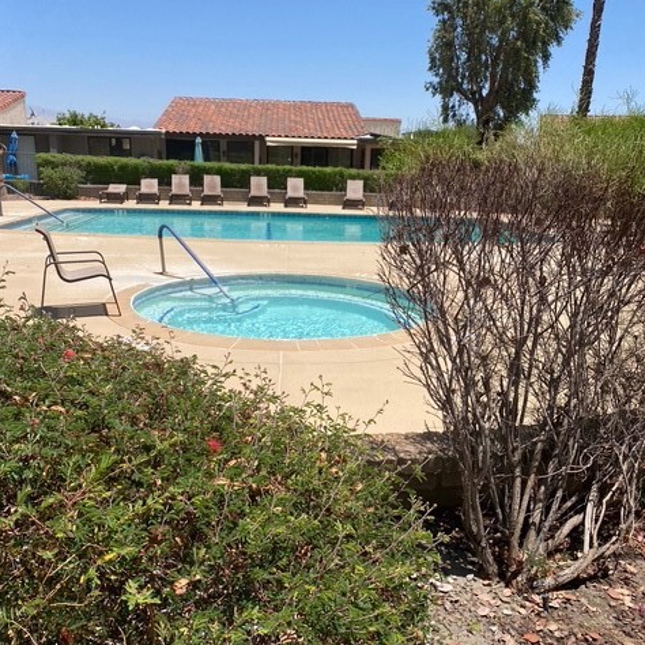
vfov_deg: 52.4
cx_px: 322
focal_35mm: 31
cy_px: 355
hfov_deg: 52.5
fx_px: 654
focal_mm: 4.25
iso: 32
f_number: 1.8
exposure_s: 1/3846
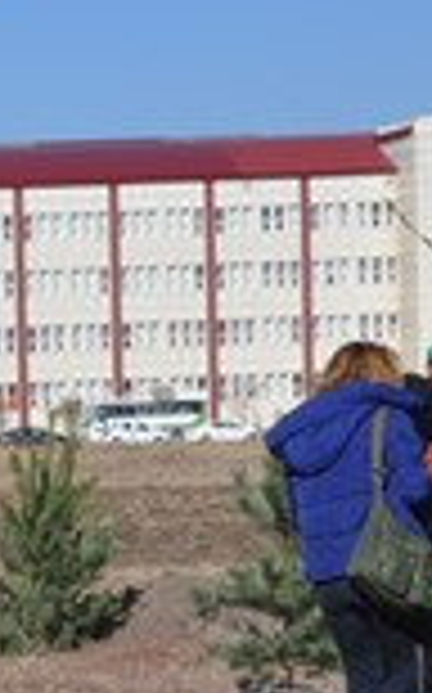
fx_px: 3642
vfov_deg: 10.8
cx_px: -576
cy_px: 572
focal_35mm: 193
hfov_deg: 6.5
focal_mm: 30
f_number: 14
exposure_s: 1/200
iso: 200
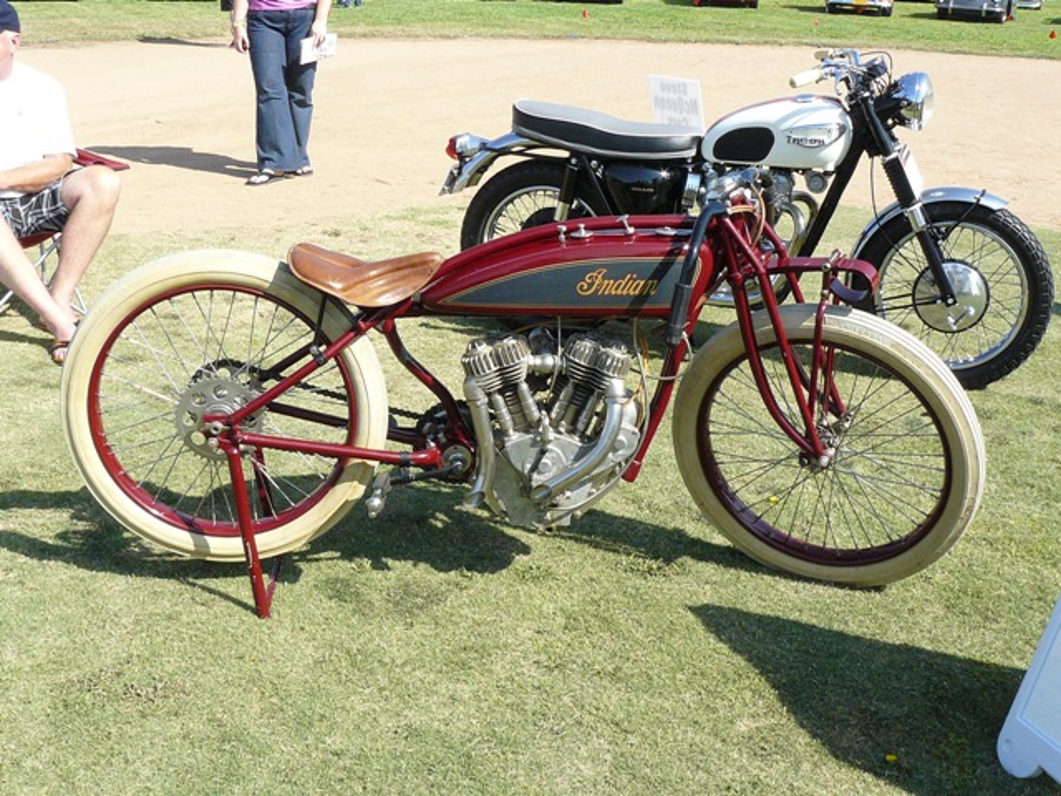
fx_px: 1287
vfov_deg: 34.3
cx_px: 530
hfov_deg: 44.8
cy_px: 398
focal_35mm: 42
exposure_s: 1/400
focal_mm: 6
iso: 200
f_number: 5.6
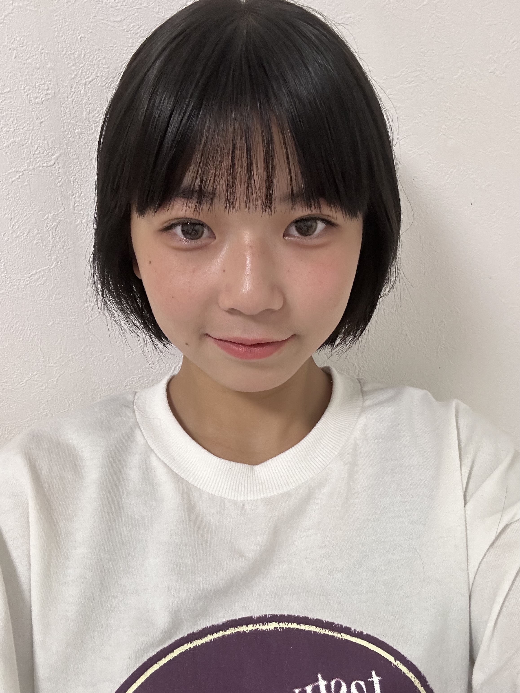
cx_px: 260
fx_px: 601
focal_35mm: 30
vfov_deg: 60.0
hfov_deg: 46.8
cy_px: 346
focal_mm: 2.69
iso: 200
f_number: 1.9
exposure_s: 1/50
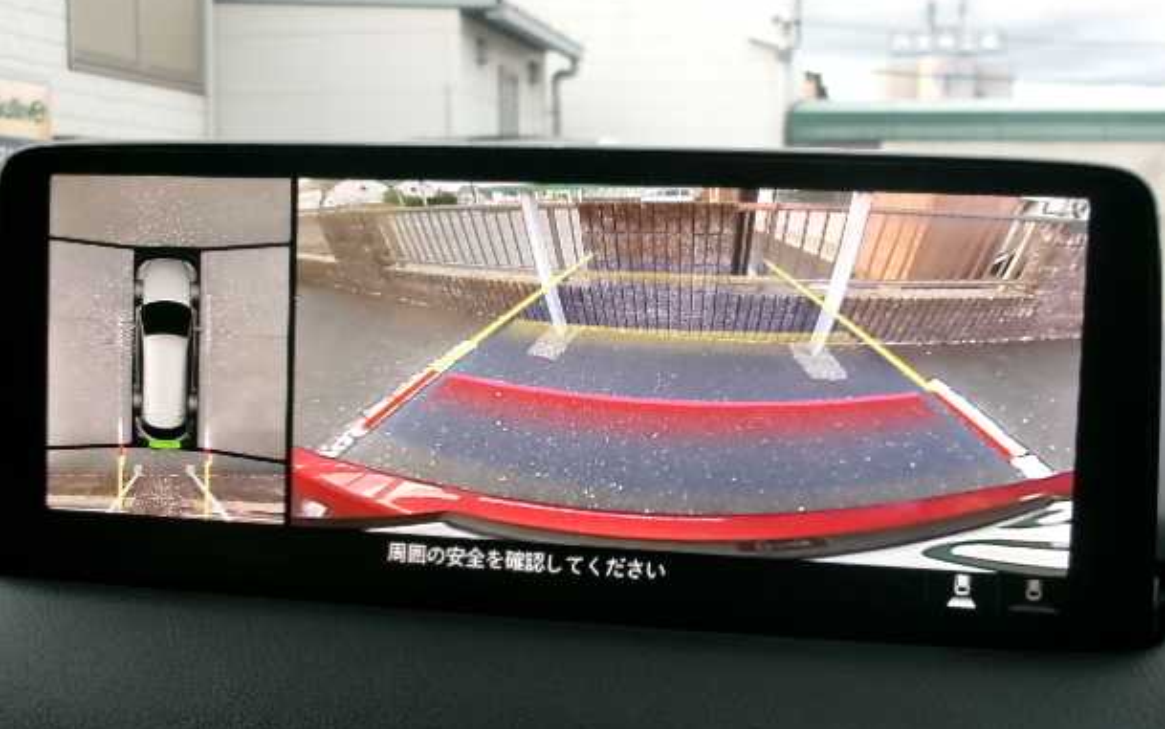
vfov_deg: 22.0
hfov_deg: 34.5
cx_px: 580
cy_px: 417
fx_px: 1874
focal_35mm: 59
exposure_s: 1/34
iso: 179
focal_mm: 9.5
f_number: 4.9
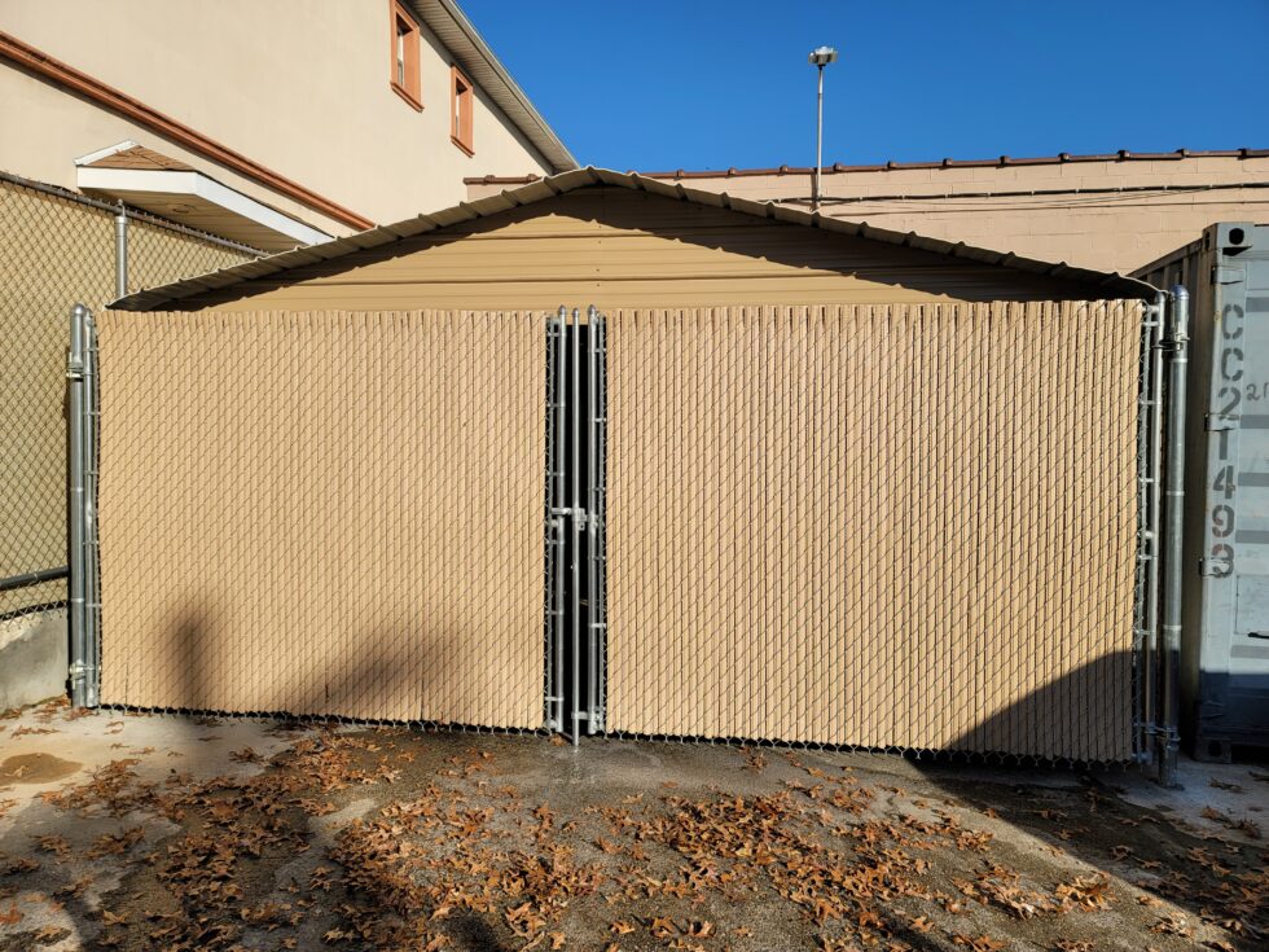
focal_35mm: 25
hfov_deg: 69.4
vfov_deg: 54.9
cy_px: 476
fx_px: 916
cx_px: 634
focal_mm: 7
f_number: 1.8
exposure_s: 1/1376
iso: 20
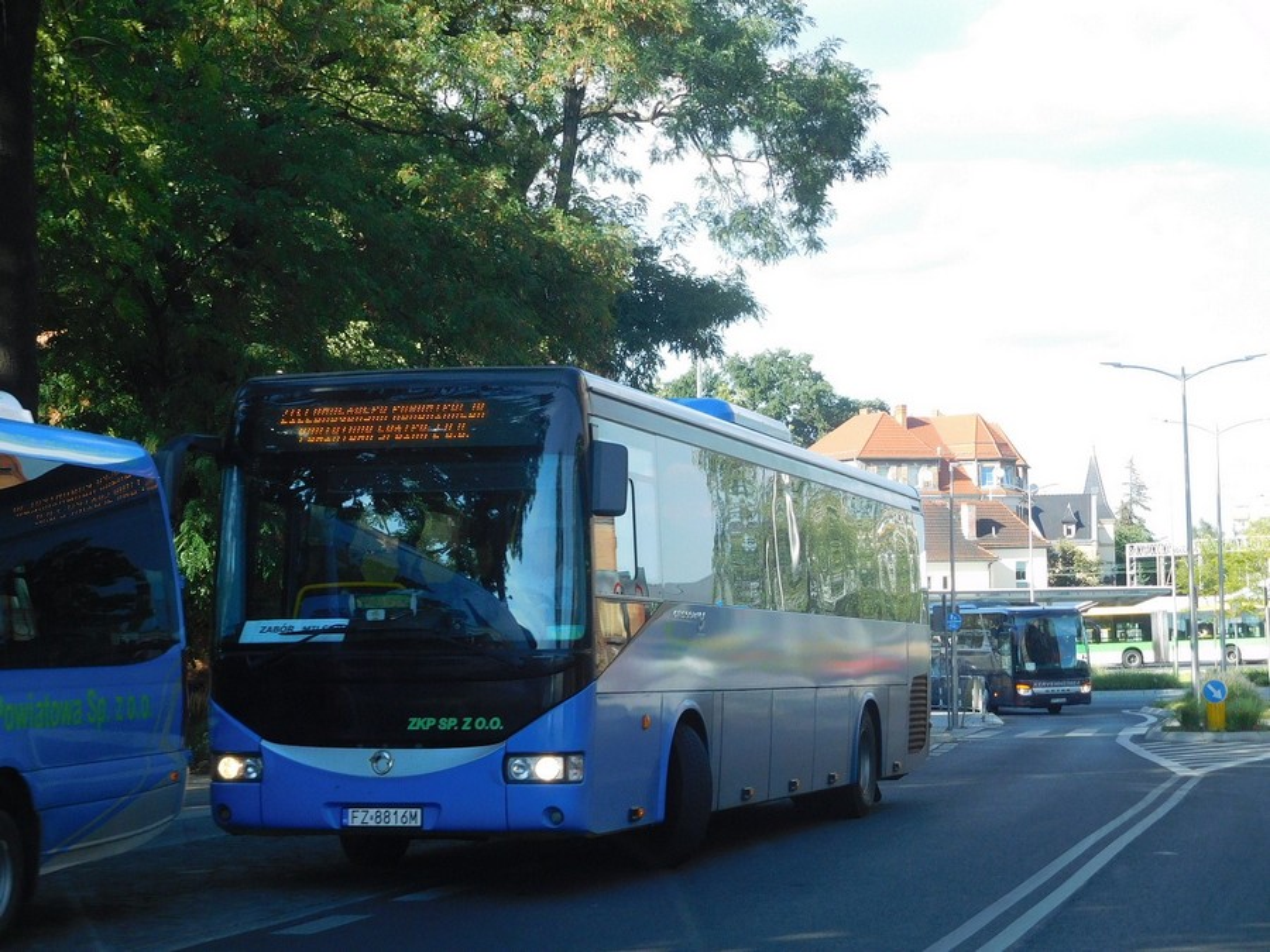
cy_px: 476
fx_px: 2568
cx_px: 635
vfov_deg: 21.0
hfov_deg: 27.8
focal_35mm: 70
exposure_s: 1/250
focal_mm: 12.5
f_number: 4.5
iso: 200
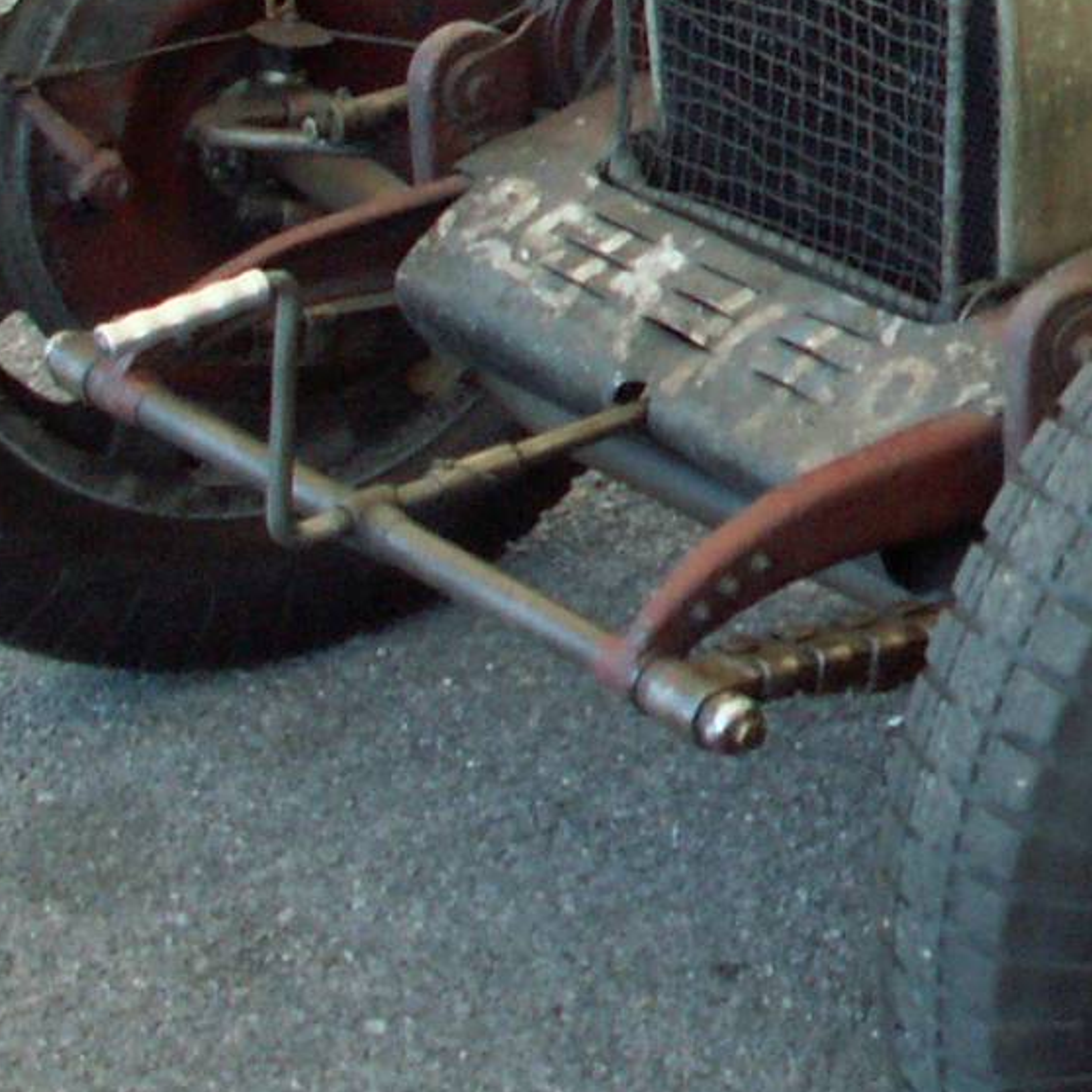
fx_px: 4747
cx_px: 1816
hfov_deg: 12.3
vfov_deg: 12.8
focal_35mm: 133
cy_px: -268
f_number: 2.8
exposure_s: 1/40
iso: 100
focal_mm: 5.86
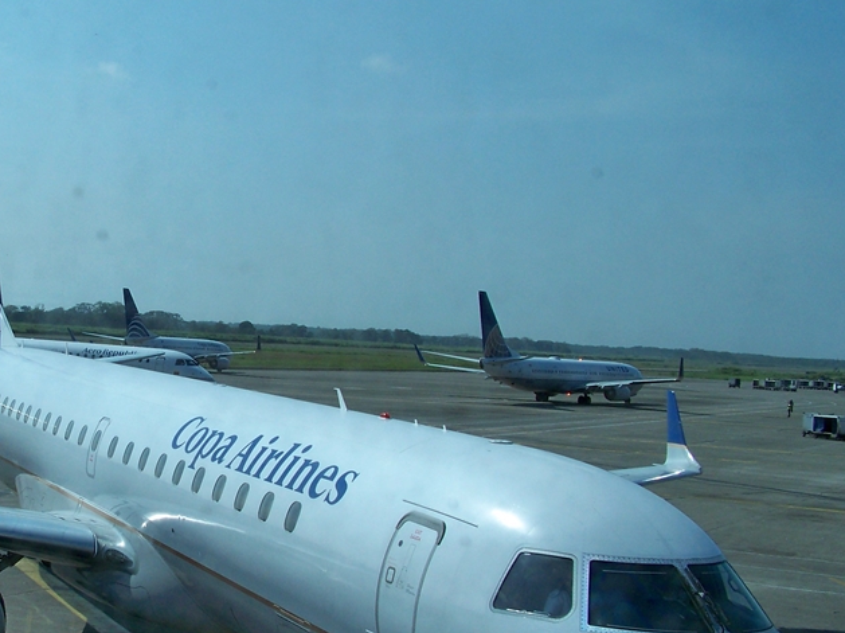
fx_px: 1537
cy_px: 378
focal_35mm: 63
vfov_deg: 23.2
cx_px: 133
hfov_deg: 29.8
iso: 64
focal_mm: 5.85
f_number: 4
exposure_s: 1/1000
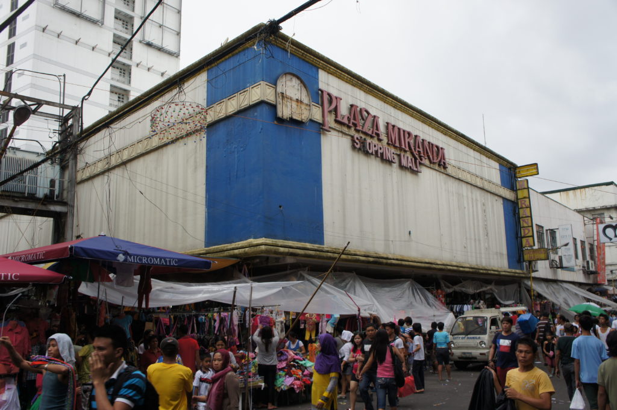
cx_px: 308
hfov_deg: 59.5
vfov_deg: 41.6
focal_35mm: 32
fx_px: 539
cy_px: 205
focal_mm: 21
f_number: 5.6
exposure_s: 1/100
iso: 200
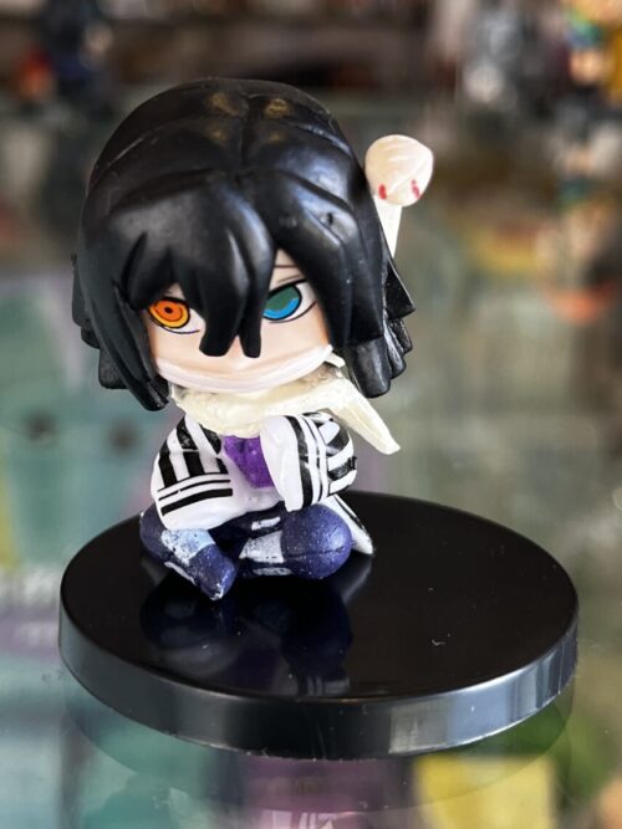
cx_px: 311
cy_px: 414
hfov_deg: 53.0
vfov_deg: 67.3
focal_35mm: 26
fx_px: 623
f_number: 1.6
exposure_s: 1/100
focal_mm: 5.1
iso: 80
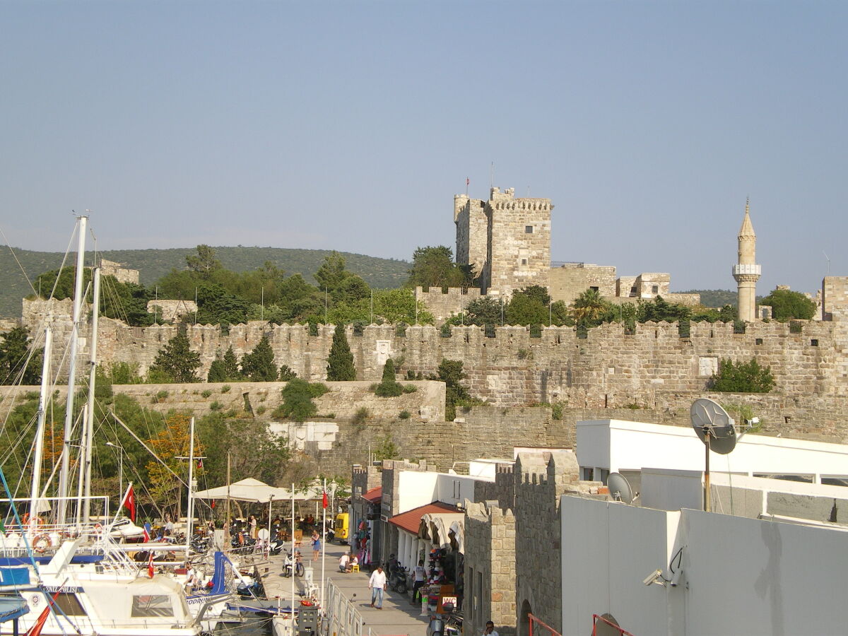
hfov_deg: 27.8
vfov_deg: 21.0
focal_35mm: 70
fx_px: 1715
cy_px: 318
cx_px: 424
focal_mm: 12.3
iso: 50
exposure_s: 1/250
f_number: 6.5
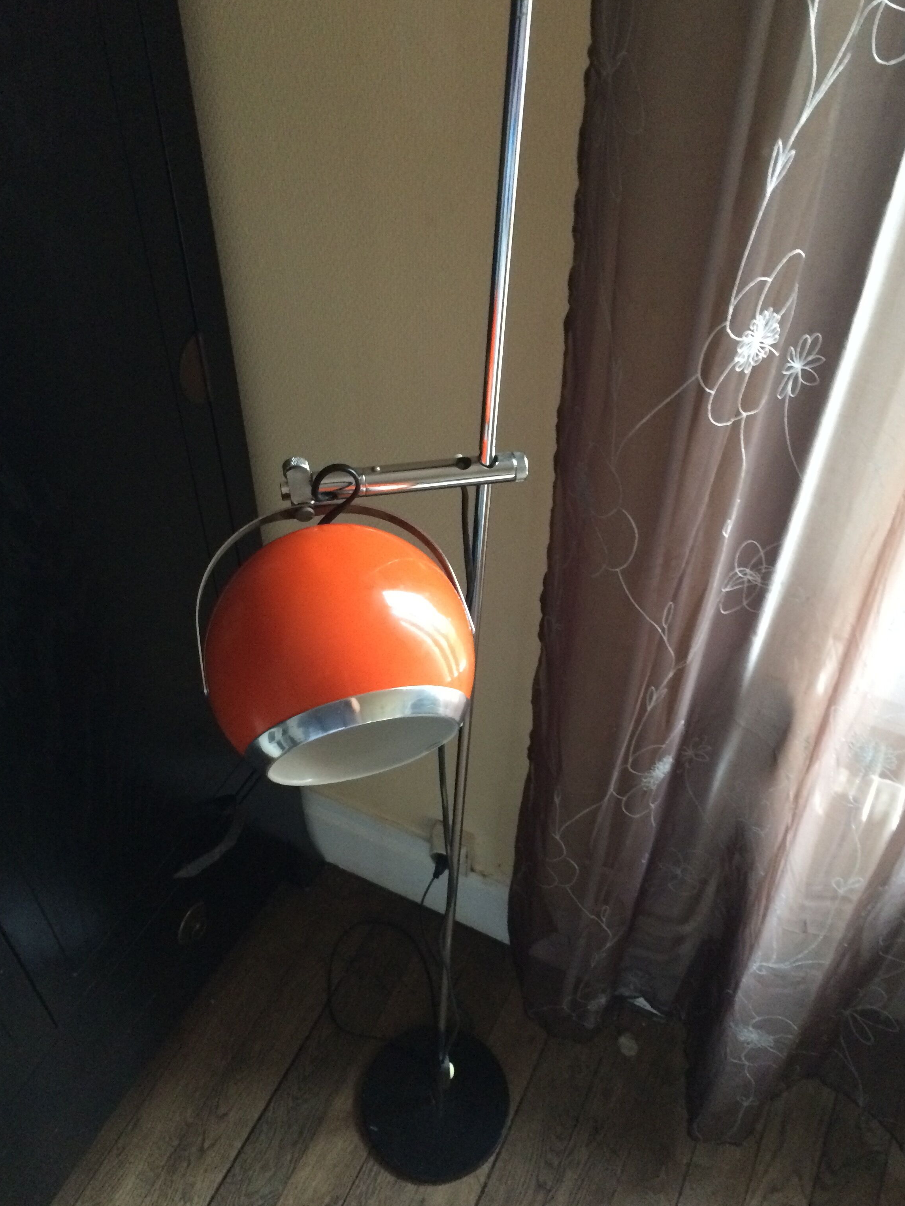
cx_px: 441
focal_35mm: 31
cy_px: 597
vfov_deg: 58.3
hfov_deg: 45.4
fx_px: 1081
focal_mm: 4.15
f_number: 2.2
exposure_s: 1/17
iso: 320
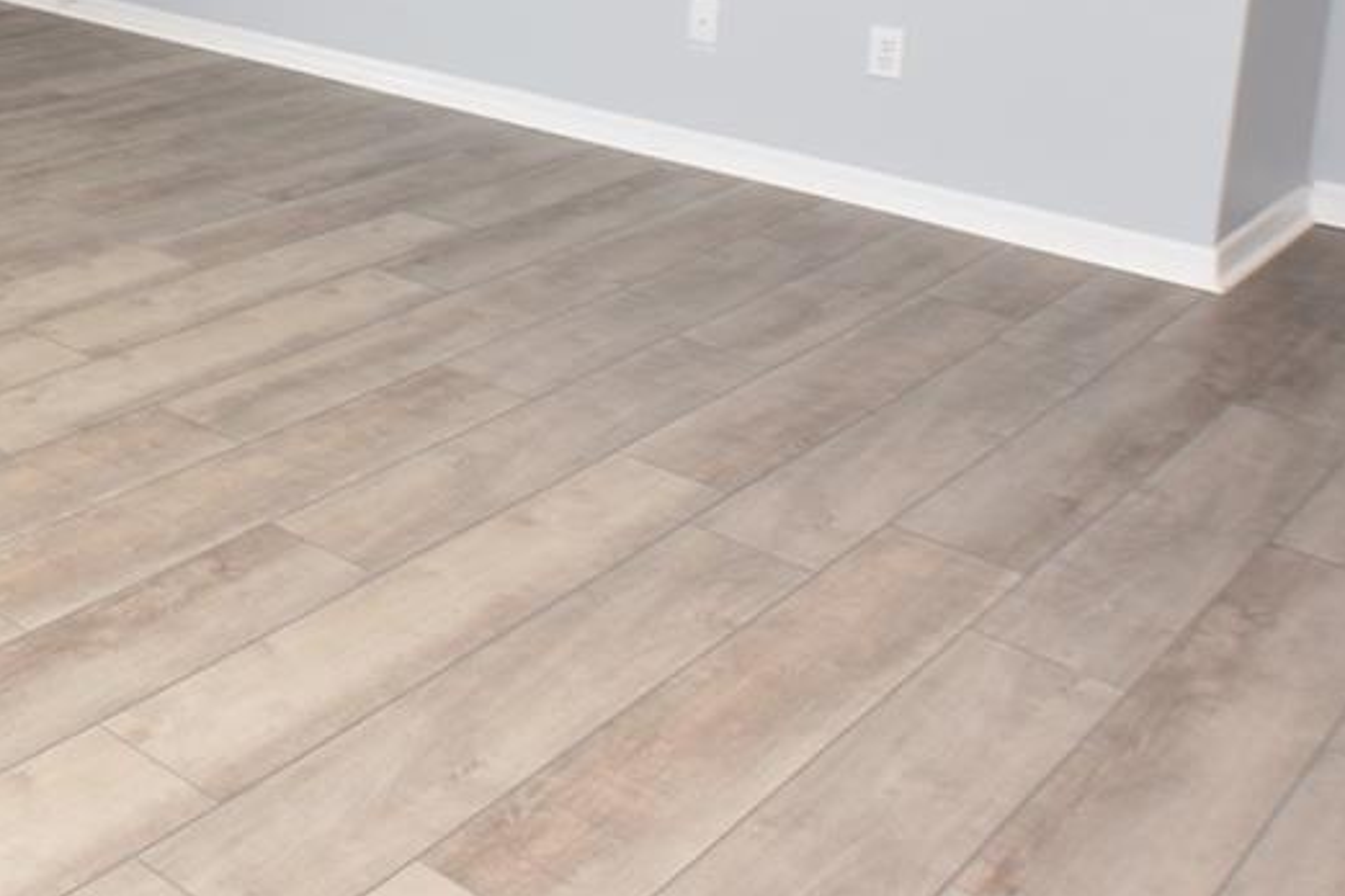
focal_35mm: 46
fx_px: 1718
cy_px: -157
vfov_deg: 26.3
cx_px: -253
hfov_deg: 34.6
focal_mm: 10
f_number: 4
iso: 250
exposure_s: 1/60
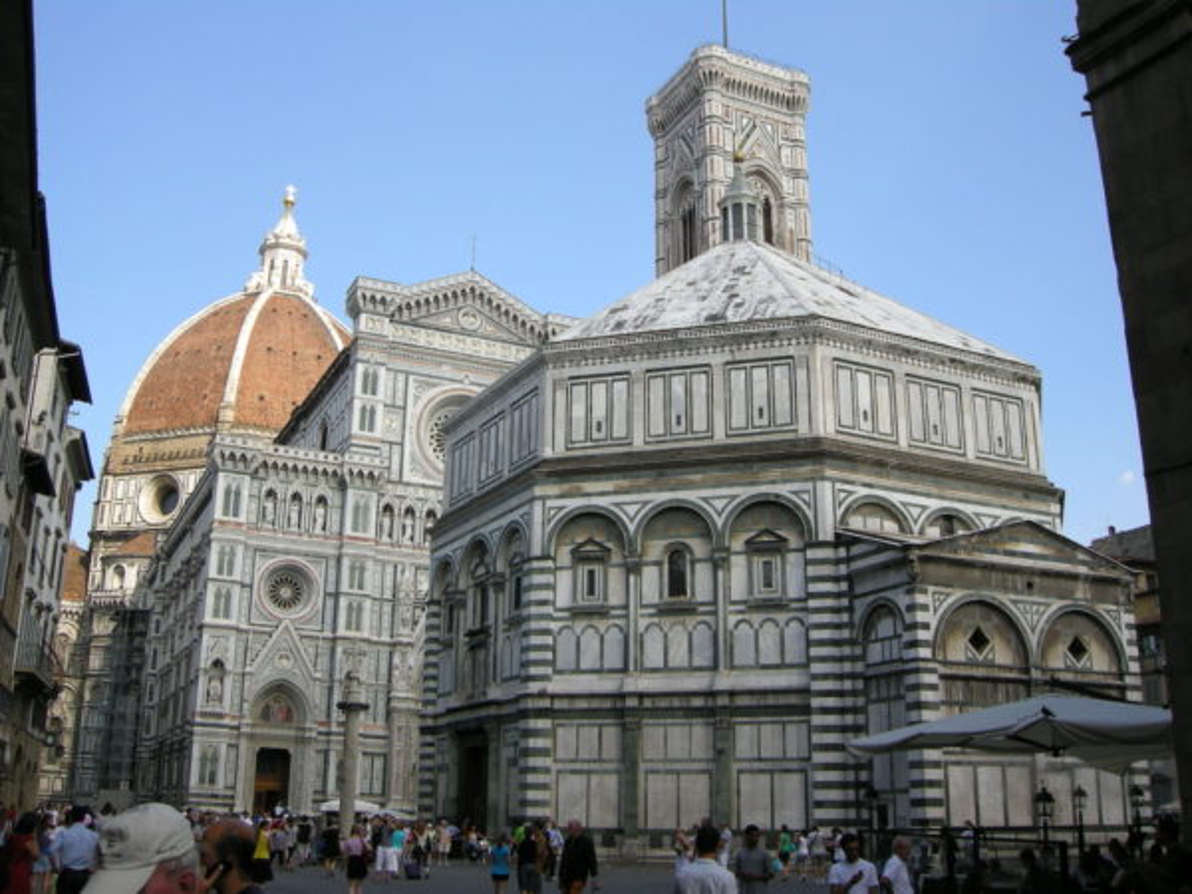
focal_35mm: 36
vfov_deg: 39.7
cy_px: 447
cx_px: 596
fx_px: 1240
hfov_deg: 51.4
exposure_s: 1/196
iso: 64
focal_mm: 7.5
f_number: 4.8
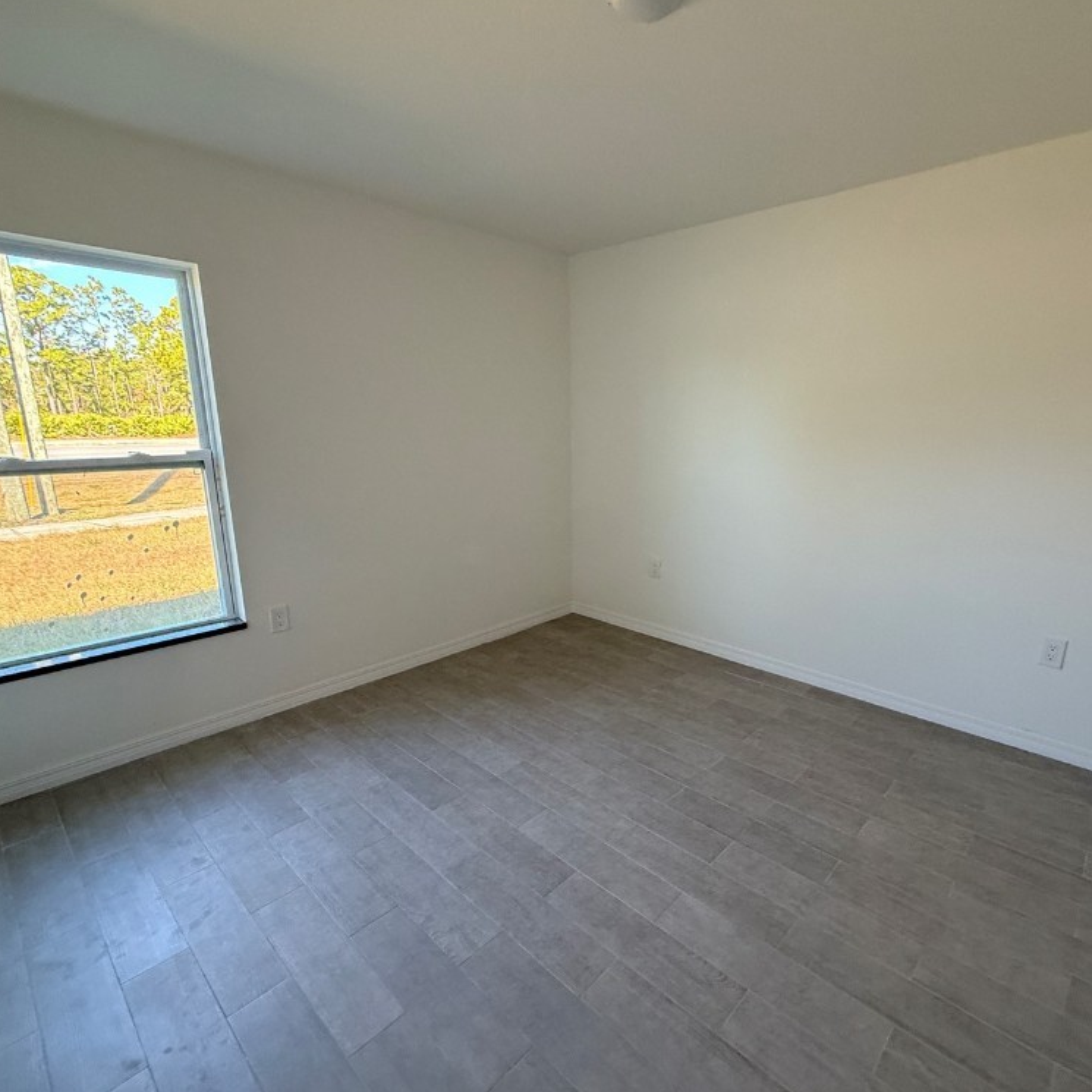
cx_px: 624
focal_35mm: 17
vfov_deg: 84.0
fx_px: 607
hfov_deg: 83.4
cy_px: 545
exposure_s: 1/120
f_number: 2.2
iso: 250
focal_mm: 2.22
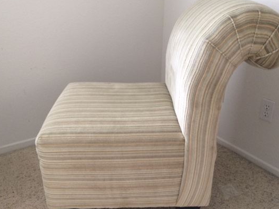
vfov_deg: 40.7
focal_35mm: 35
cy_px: 110
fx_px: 282
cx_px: 145
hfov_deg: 52.6
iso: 200
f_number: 2.2
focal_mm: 4.15
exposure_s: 1/30
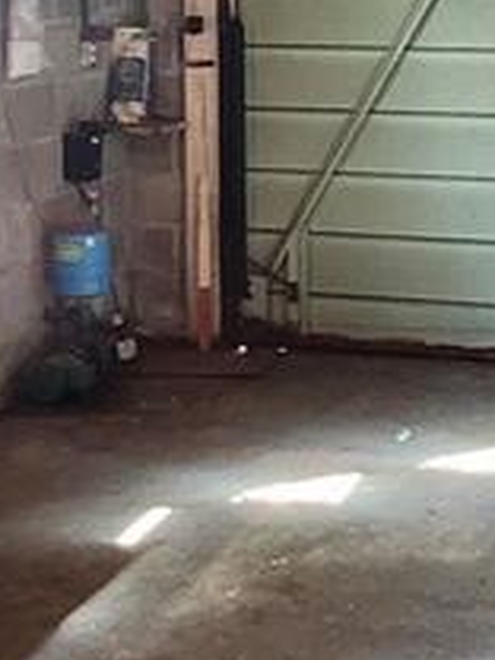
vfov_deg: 25.7
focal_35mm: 75
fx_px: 1430
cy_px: 168
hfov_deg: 19.5
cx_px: 381
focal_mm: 1.74
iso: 640
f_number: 2.2
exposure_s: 1/30
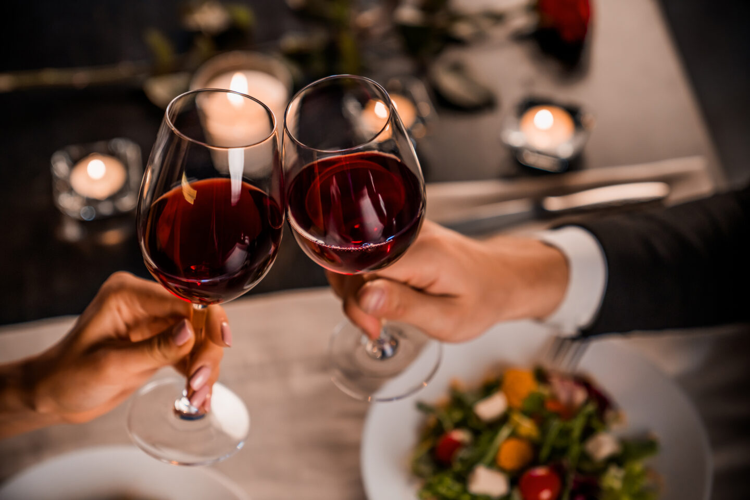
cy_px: 250
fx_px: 1458
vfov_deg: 19.5
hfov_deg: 28.8
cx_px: 375
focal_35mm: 70
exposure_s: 1/250
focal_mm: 70
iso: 800
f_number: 3.2
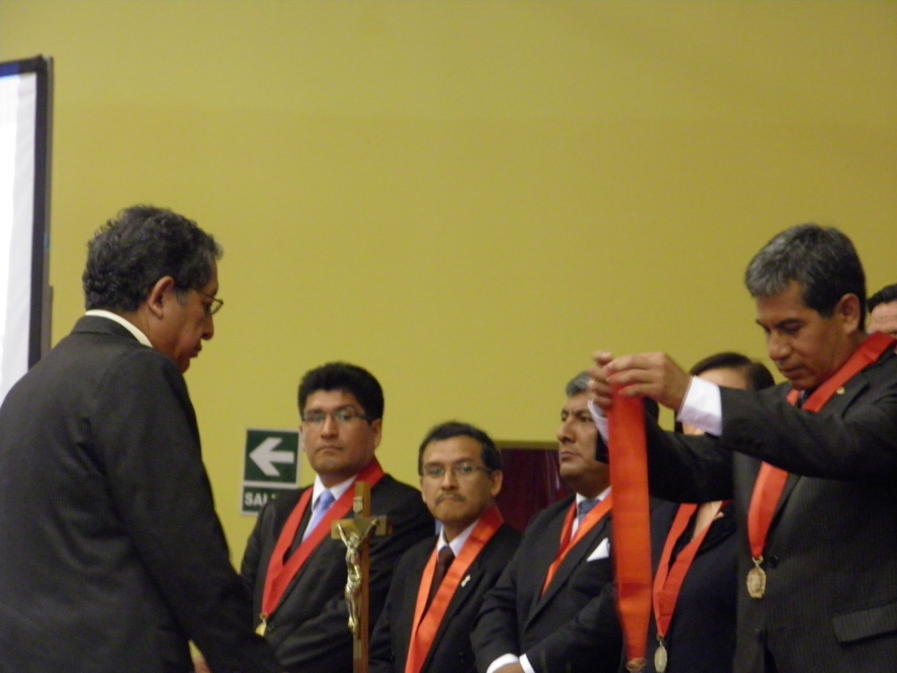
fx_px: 5286
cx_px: 448
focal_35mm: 204
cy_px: 336
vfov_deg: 7.3
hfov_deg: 9.7
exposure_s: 1/10
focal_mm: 36.7
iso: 400
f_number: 4.1
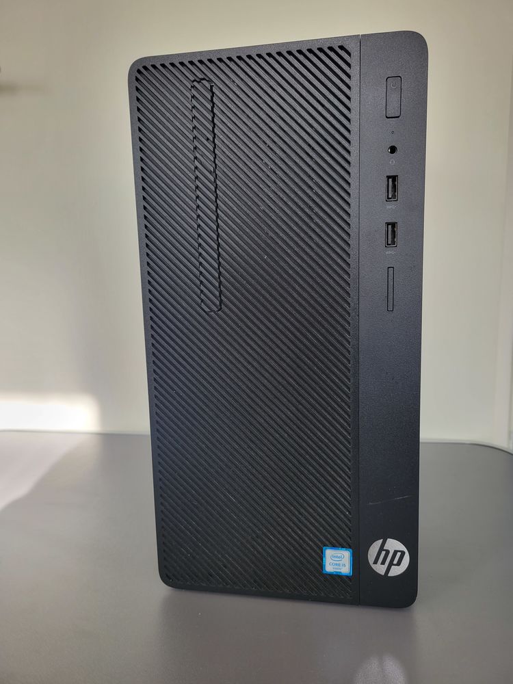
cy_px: 342
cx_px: 256
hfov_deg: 53.1
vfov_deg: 67.3
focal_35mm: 26
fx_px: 514
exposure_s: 1/120
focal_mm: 5.4
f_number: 1.8
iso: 50
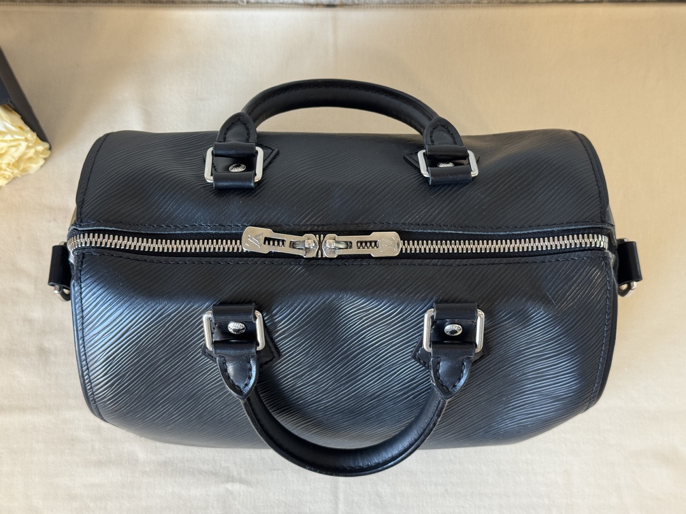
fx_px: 951
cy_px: 257
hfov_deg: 39.7
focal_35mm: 48
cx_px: 343
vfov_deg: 30.3
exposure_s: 1/50
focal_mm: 6.76
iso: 200
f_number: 1.78
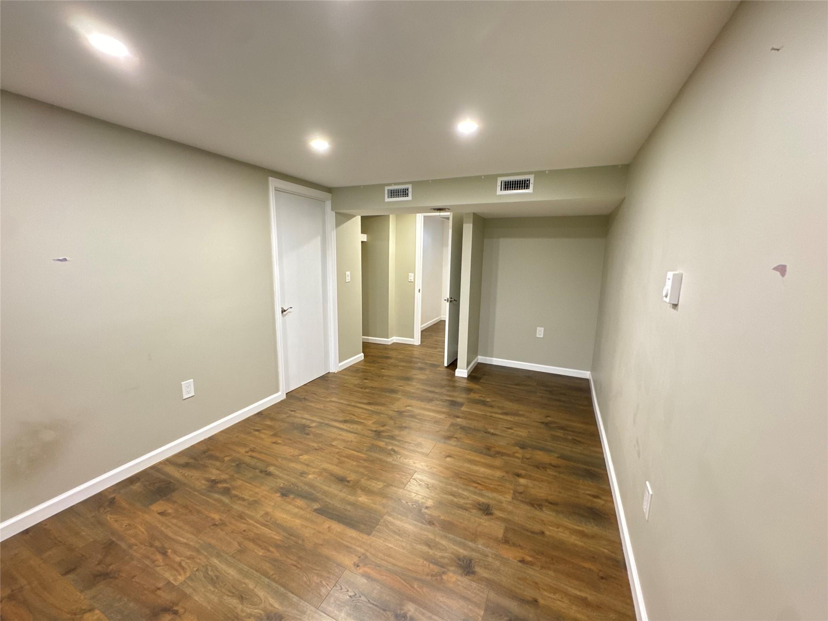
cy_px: 310
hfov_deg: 102.1
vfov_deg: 85.7
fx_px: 335
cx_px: 414
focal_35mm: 14
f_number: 2.2
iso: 800
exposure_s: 1/60
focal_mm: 2.22
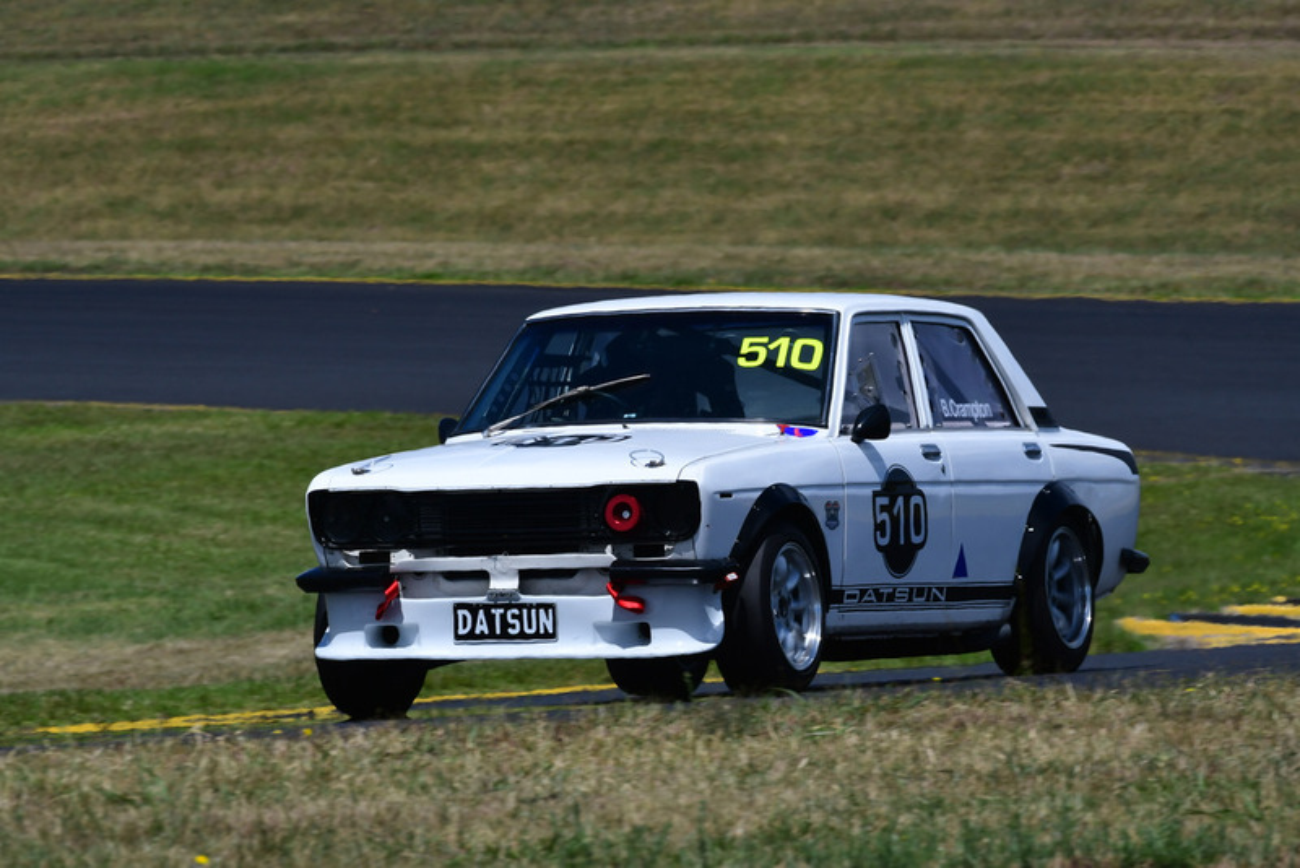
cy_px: 434
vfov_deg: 2.9
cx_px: 650
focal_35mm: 480
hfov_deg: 4.3
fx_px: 17339
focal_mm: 320
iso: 250
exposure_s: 1/640
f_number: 13
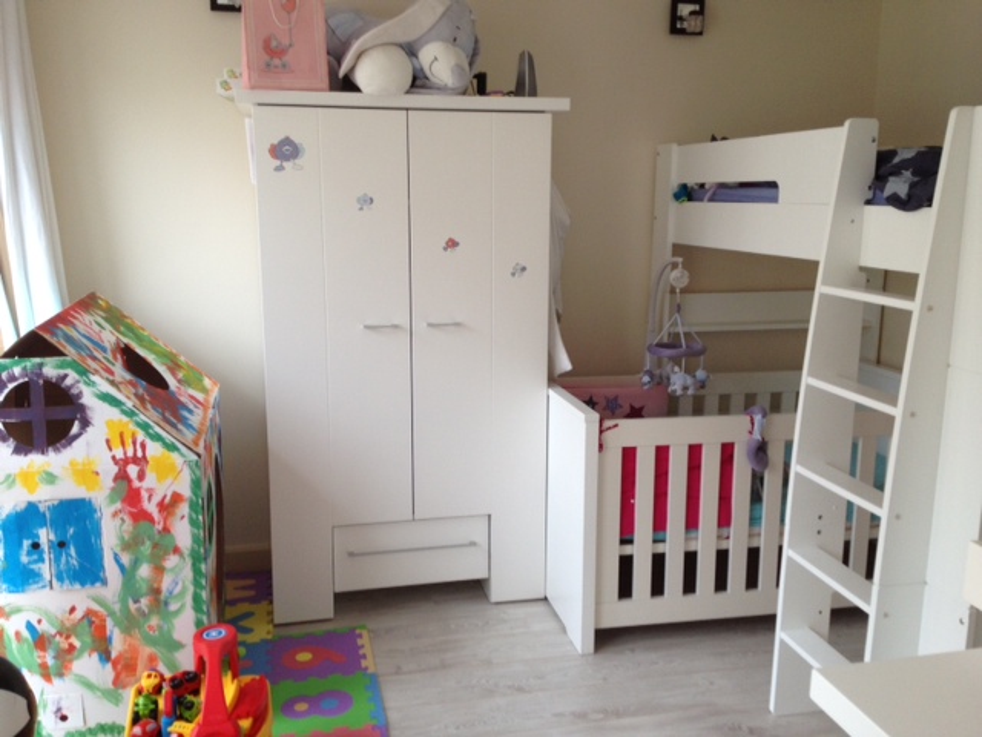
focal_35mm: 35
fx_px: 993
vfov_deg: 40.7
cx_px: 491
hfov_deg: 52.6
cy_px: 368
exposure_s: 1/20
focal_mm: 4.28
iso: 64
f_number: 2.4
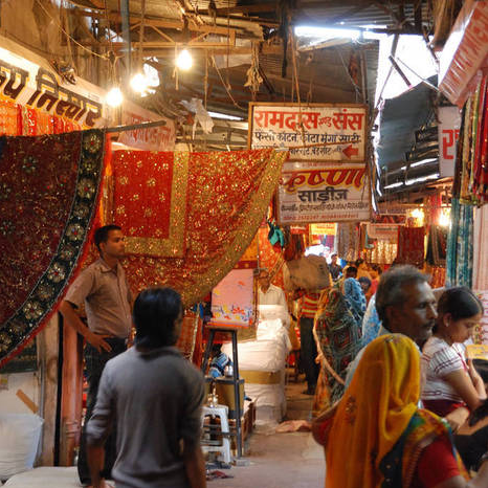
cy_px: 191
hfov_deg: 25.0
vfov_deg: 24.9
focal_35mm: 69
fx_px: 1101
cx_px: 244
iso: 1400
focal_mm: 36
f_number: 4.5
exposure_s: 1/30
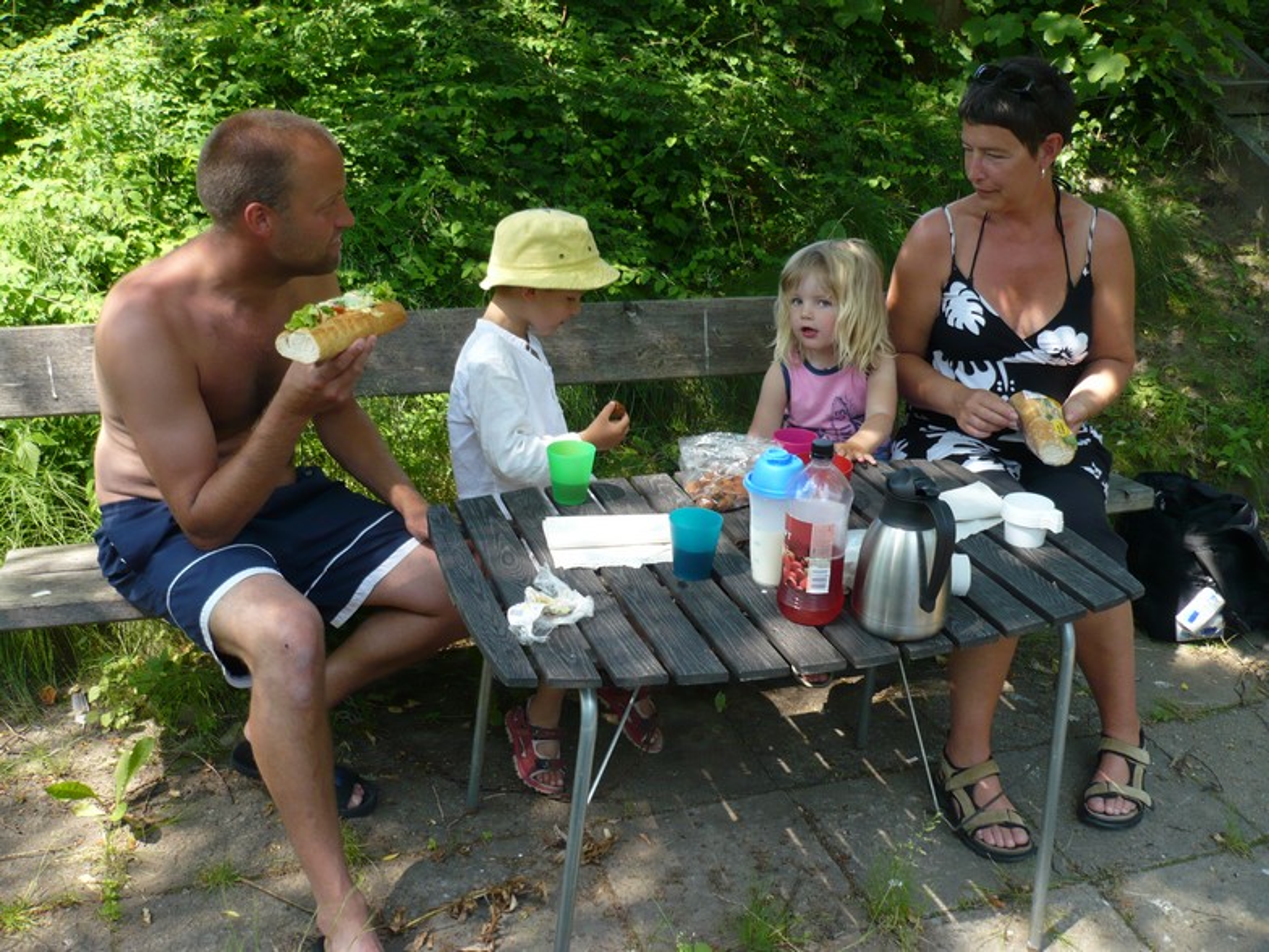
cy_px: 476
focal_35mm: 35
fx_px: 1283
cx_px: 634
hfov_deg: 52.6
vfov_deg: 40.7
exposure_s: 1/125
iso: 100
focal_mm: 5.8
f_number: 2.8
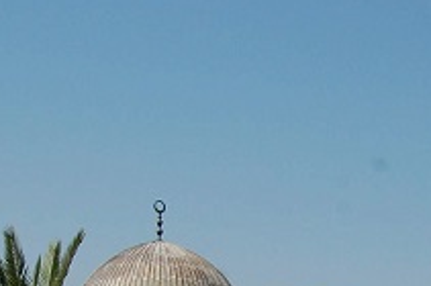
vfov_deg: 8.4
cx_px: 458
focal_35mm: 159
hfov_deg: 12.7
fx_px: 1901
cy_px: 452
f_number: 10
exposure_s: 1/400
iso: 200
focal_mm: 28
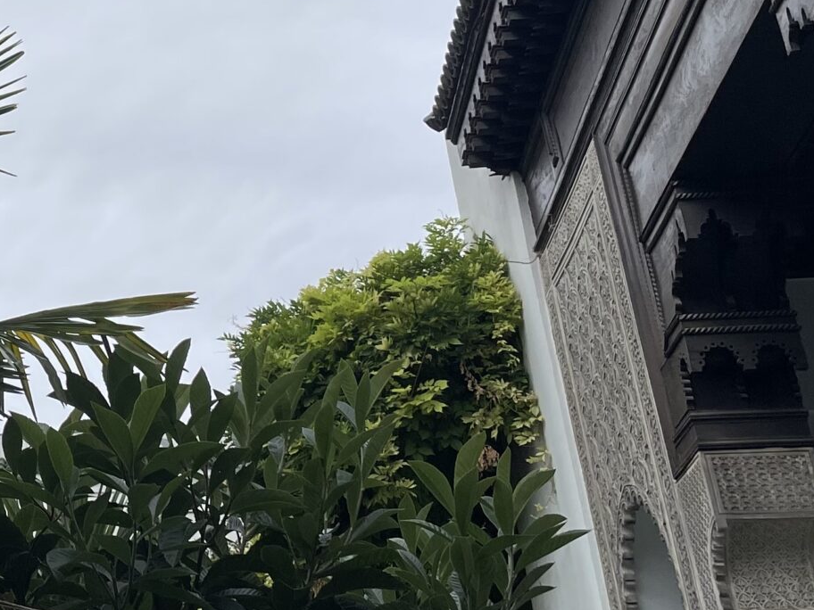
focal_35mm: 73
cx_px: -117
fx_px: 1717
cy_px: 21
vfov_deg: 19.7
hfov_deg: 24.6
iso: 32
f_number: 1.6
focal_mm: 4.2
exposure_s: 1/2564
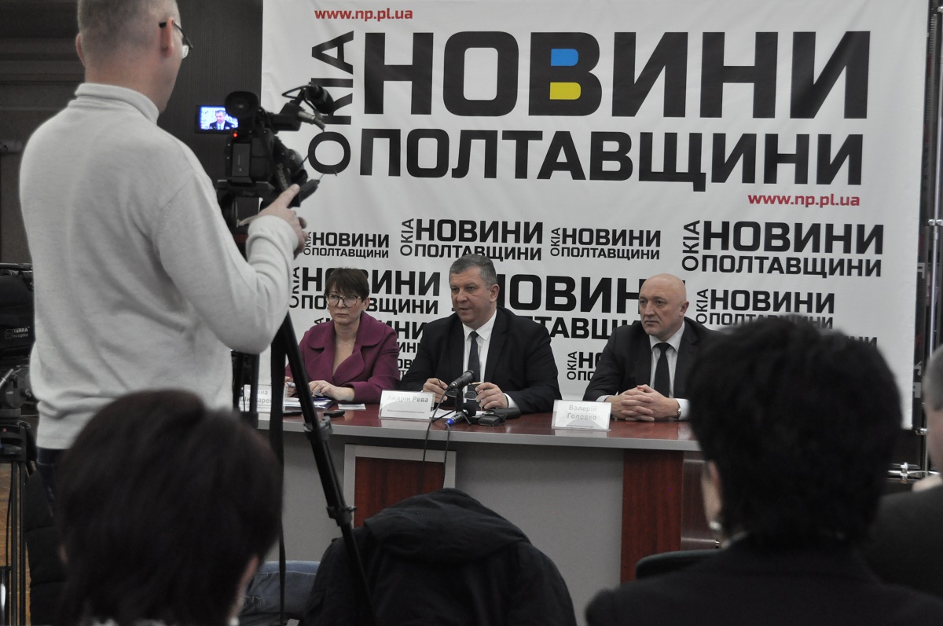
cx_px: 472
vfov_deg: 18.9
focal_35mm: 72
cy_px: 313
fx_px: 1884
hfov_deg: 28.1
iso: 1250
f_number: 4.5
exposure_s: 1/80
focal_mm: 48
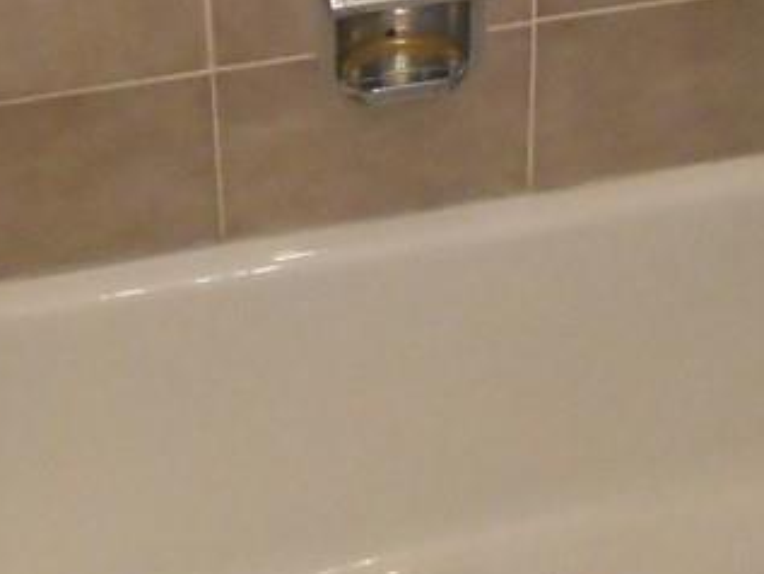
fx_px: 1855
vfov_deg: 16.5
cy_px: -200
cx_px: 424
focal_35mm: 84
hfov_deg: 23.3
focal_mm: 4.6
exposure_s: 1/100
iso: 800
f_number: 3.5
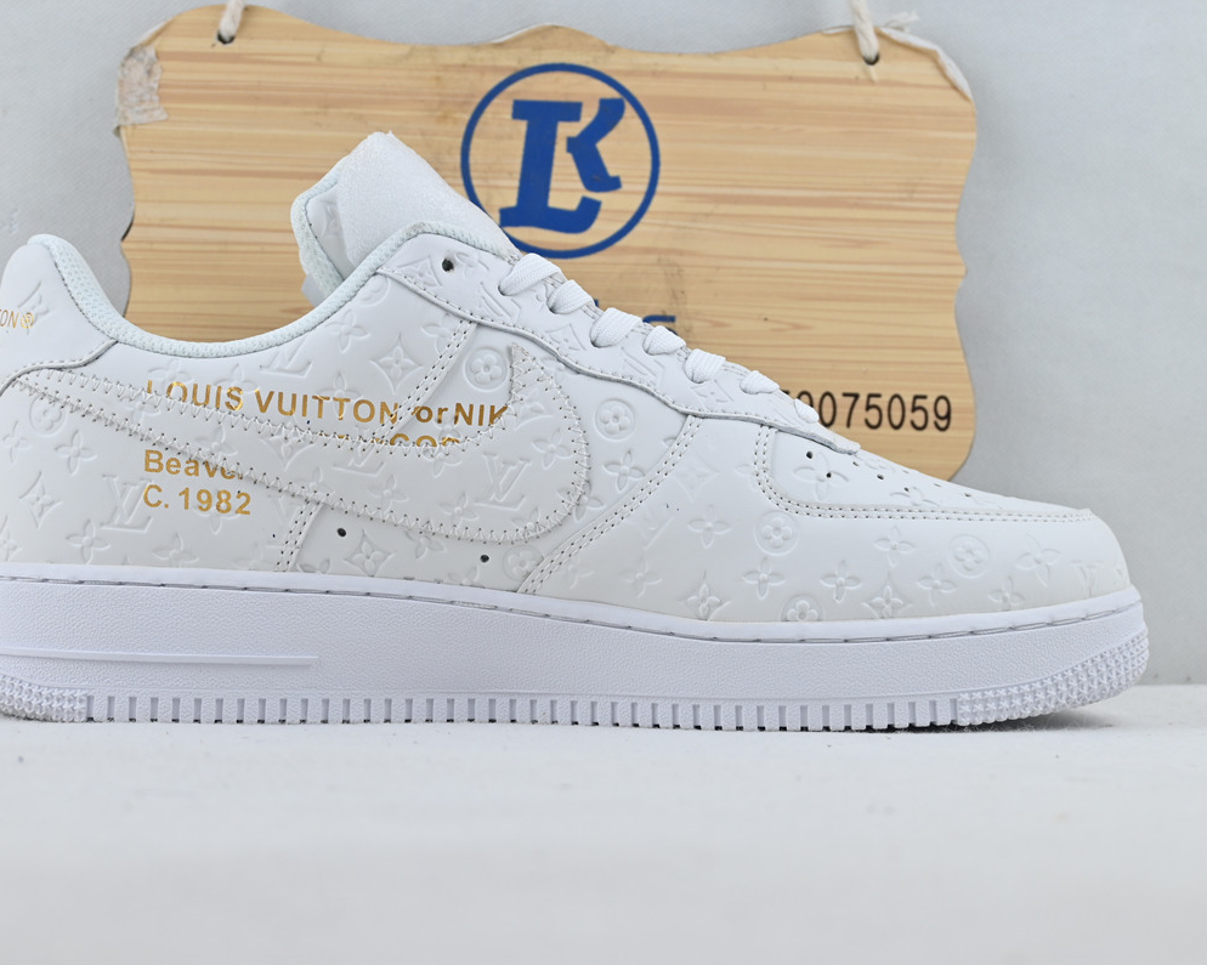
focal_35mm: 51
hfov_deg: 36.6
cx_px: 550
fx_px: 1822
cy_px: 482
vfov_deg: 29.7
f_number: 4.8
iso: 100
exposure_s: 1/100
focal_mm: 30
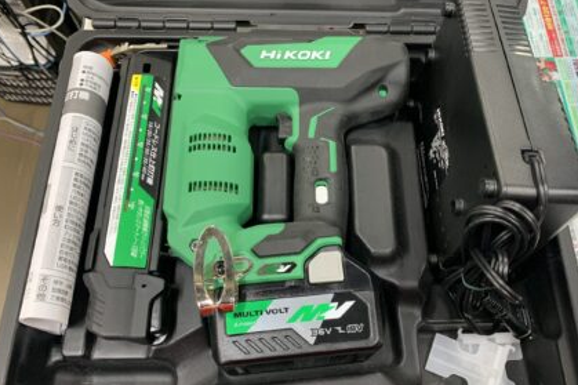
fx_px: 498
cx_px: 315
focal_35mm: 31
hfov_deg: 60.2
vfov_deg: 42.3
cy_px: 196
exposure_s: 1/60
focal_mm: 4.25
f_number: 1.8
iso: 160
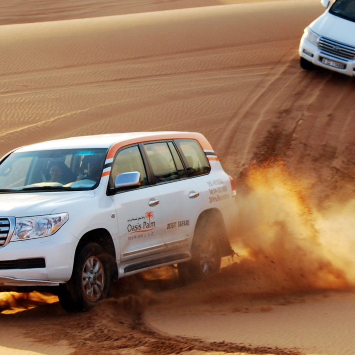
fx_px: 1520
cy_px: 177
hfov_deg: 13.3
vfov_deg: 13.3
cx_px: 237
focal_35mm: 131
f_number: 6.3
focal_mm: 32
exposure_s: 1/160
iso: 100
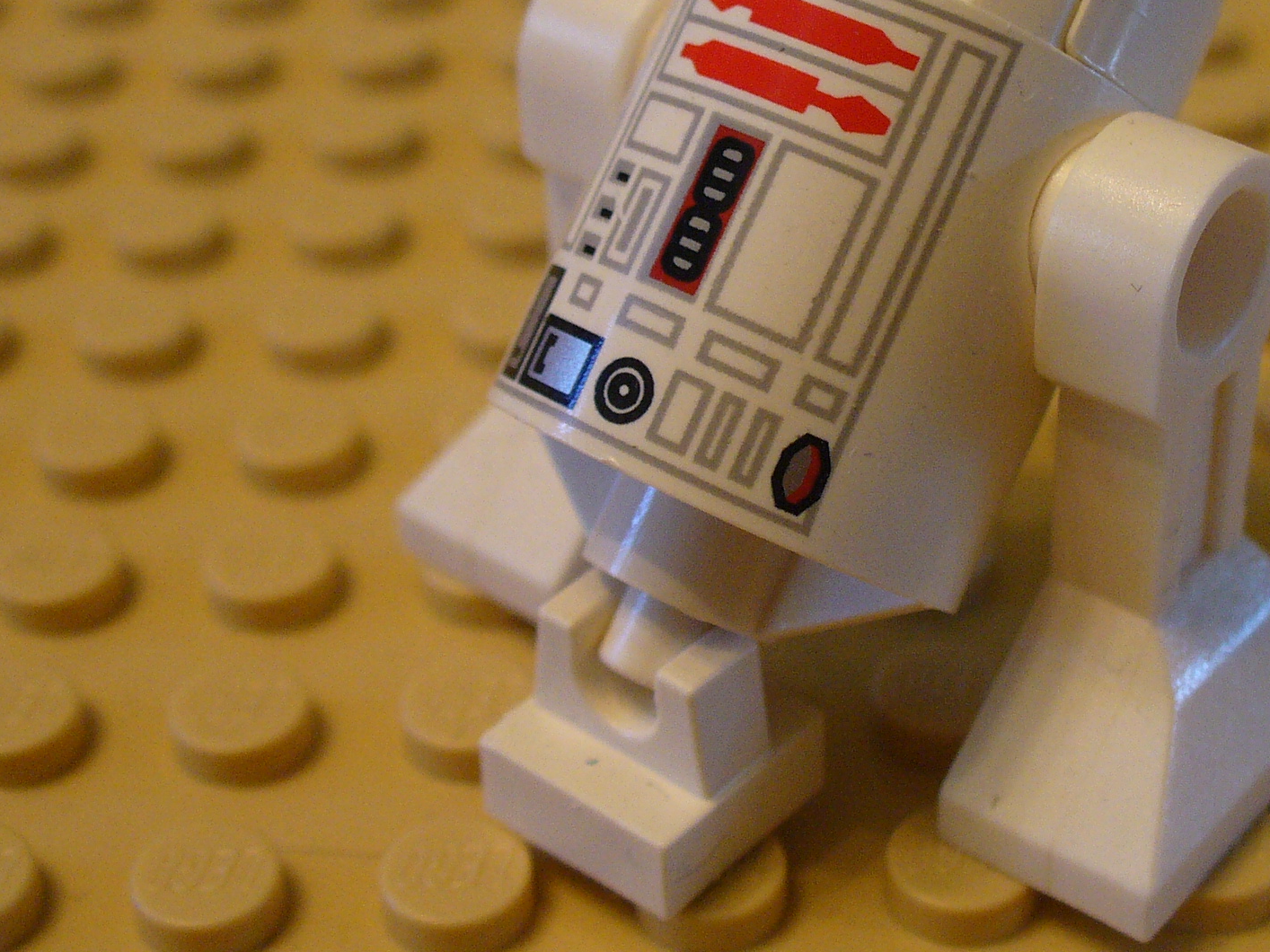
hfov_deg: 28.7
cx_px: 896
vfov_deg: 21.7
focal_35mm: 67
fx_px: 2458
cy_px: 234
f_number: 2.8
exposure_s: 1/25
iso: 200
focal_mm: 6.1
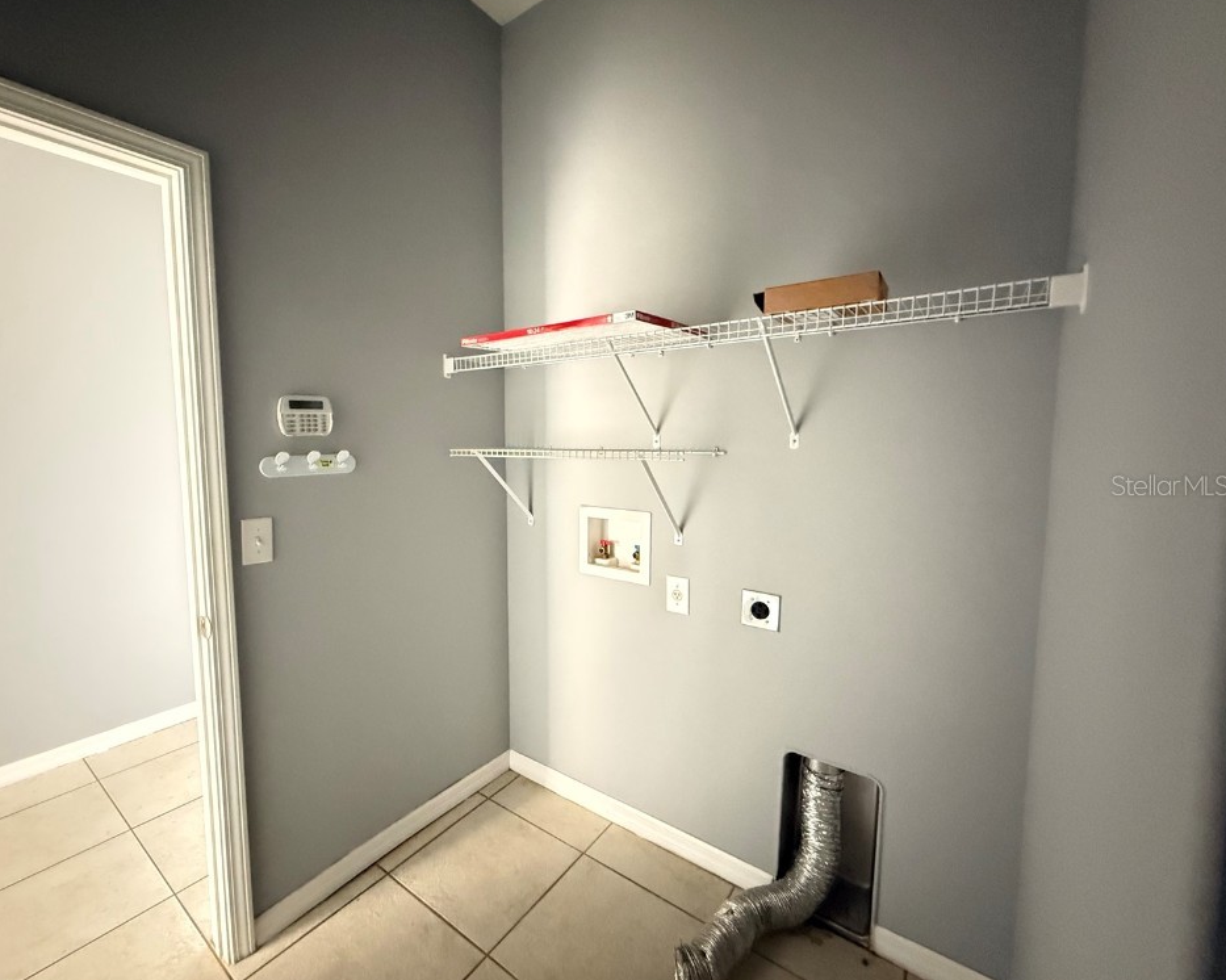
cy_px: 485
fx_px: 544
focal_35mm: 15
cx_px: 562
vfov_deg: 84.0
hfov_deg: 96.6
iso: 2500
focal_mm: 2.22
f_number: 2.2
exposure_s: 1/24
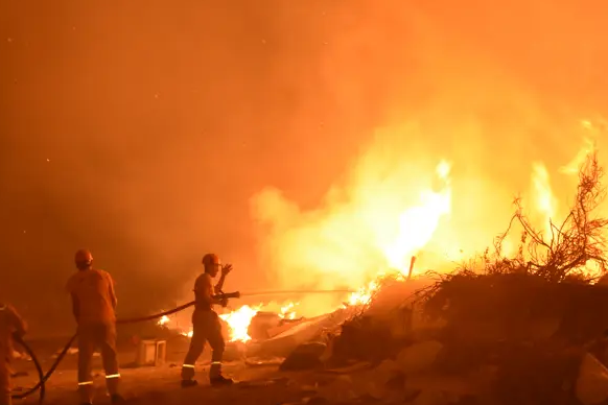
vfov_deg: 20.0
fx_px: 1148
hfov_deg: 29.6
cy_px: 240
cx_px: 369
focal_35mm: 68
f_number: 4
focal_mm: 30
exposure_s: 1/60
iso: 3600
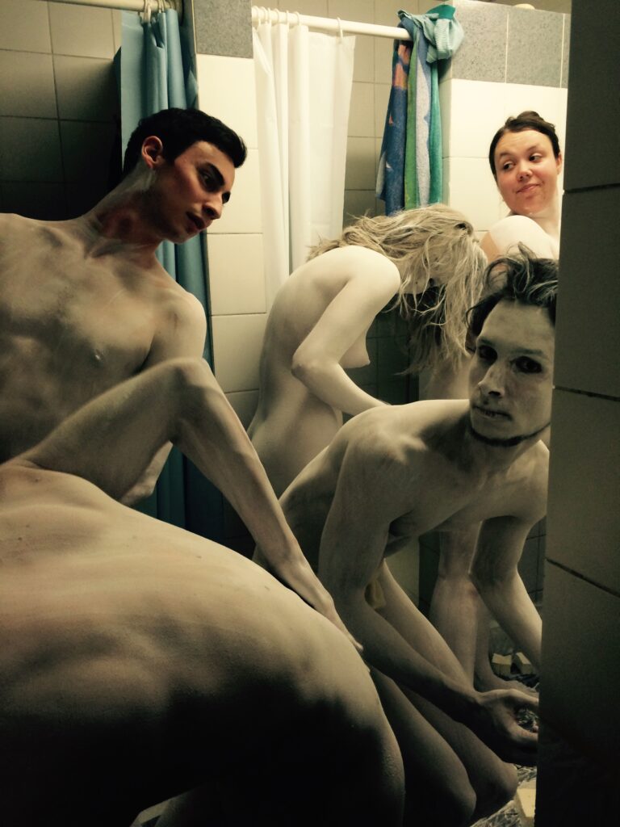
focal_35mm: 29
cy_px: 414
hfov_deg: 48.2
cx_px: 310
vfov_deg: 61.7
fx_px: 693
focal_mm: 4.15
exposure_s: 1/33
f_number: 2.2
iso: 50
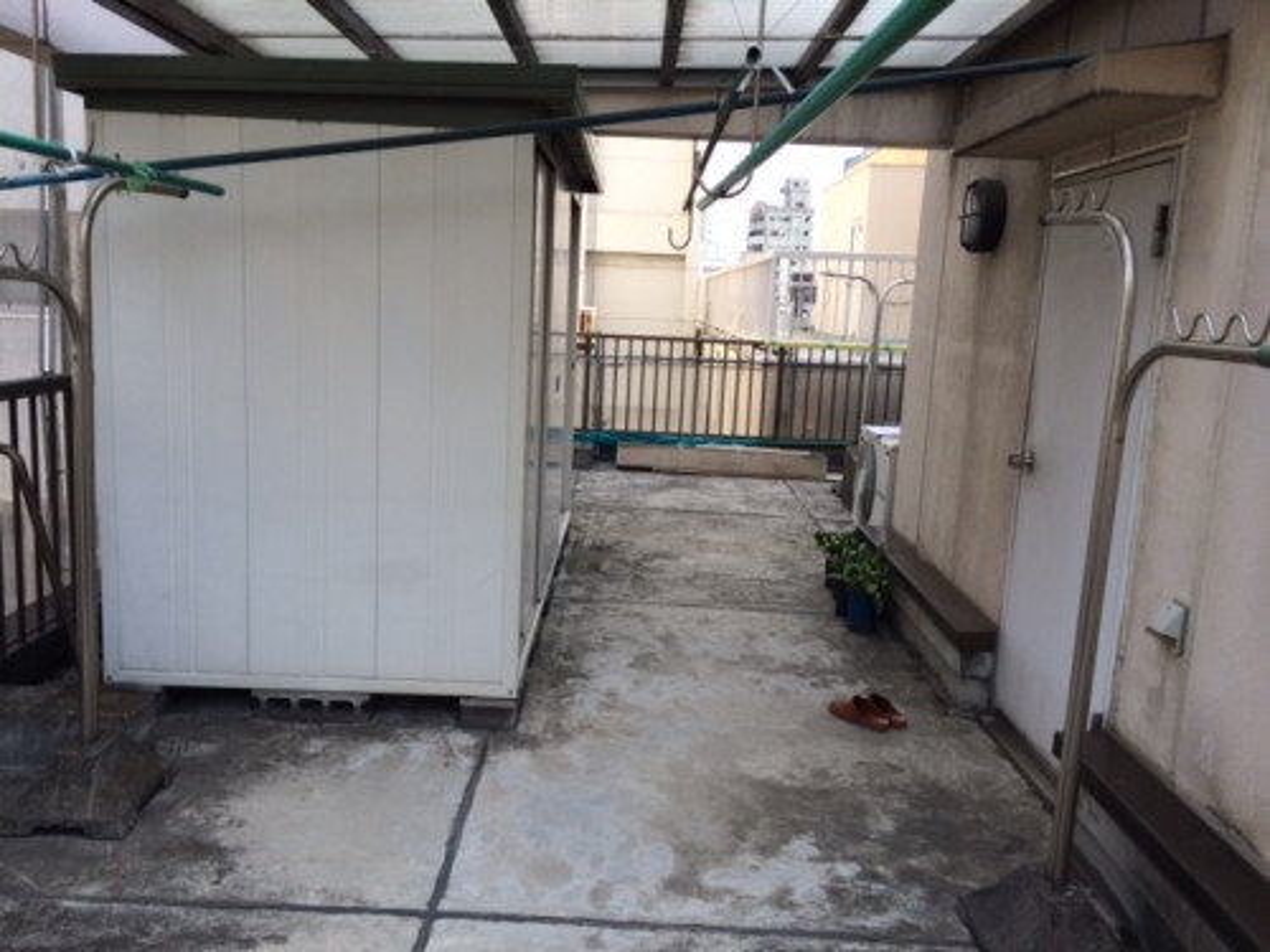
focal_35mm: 30
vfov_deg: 46.8
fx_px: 1101
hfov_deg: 60.0
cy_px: 476
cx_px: 635
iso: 32
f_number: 2.2
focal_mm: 4.12
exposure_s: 1/873
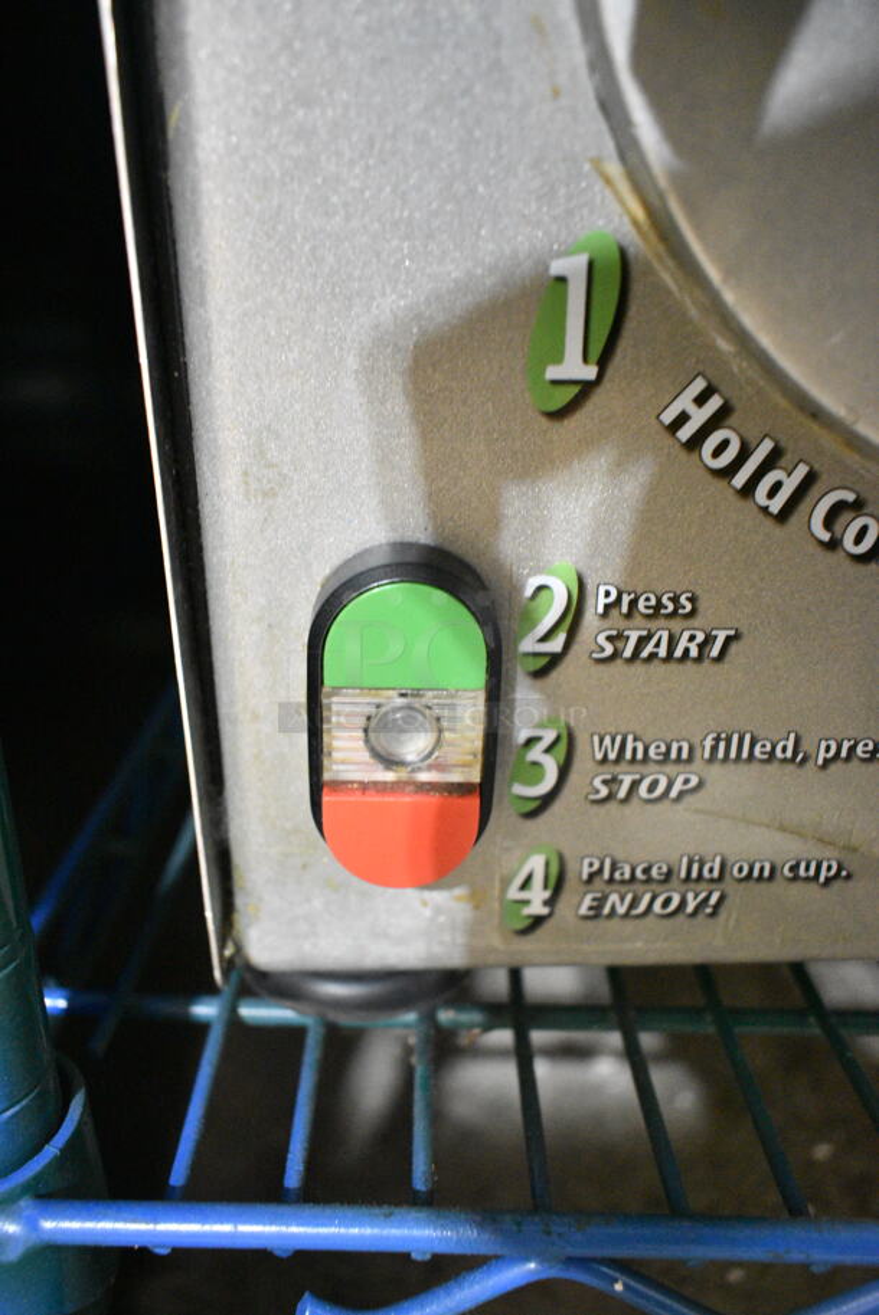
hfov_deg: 48.0
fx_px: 987
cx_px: 440
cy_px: 658
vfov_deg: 67.3
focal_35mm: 27
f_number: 3.5
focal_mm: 18
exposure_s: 1/80
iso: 6400
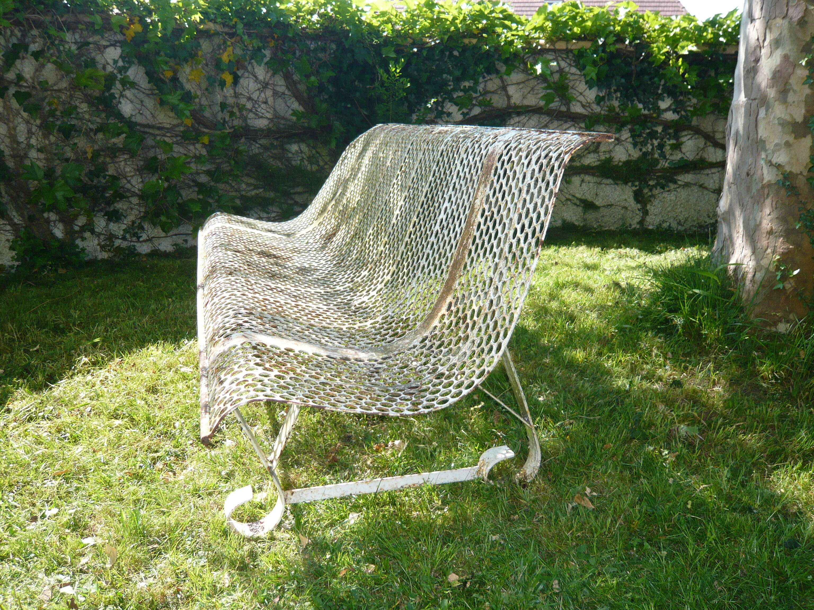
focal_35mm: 32
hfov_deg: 56.8
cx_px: 407
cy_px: 305
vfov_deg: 44.2
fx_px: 752
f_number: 3
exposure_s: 1/250
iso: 100
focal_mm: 5.2
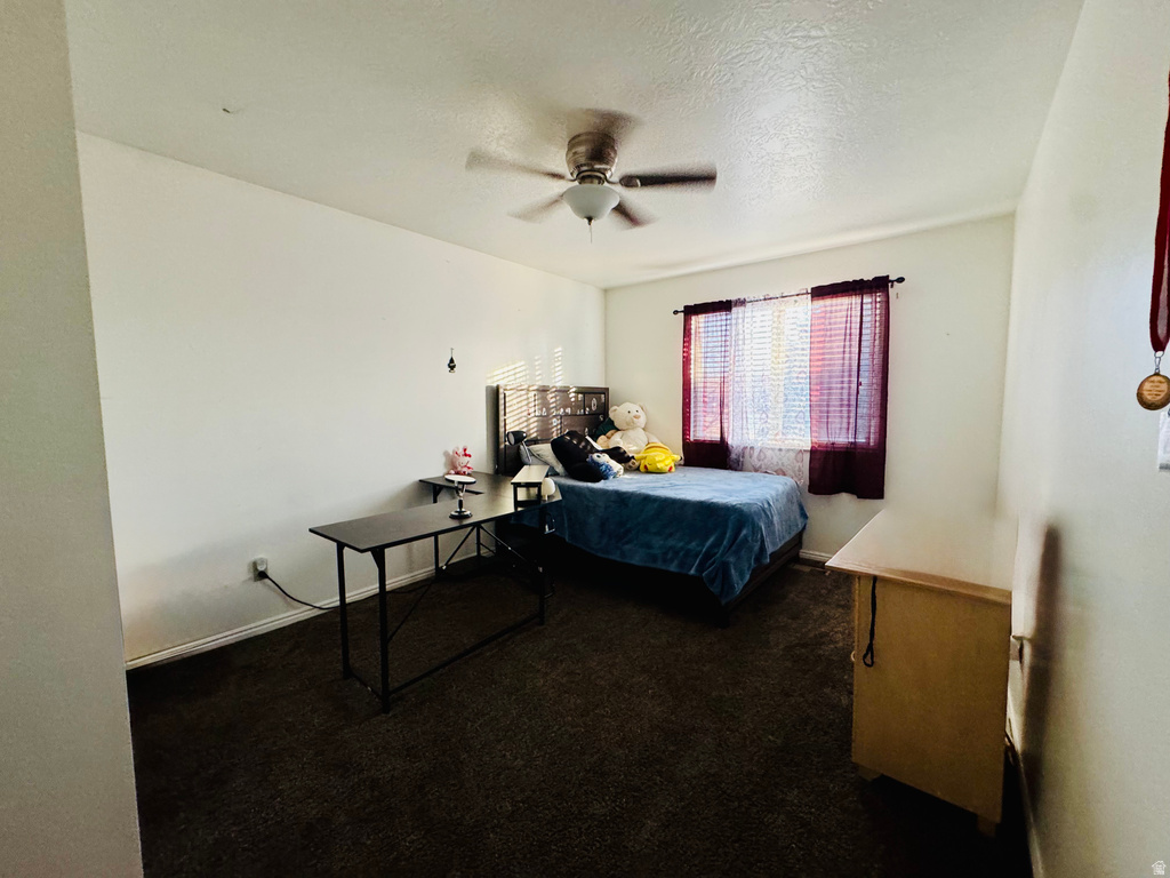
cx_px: 585
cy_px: 439
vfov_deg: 85.7
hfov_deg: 102.1
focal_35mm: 14
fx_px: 473
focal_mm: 2.22
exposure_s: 1/48
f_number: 2.2
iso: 400
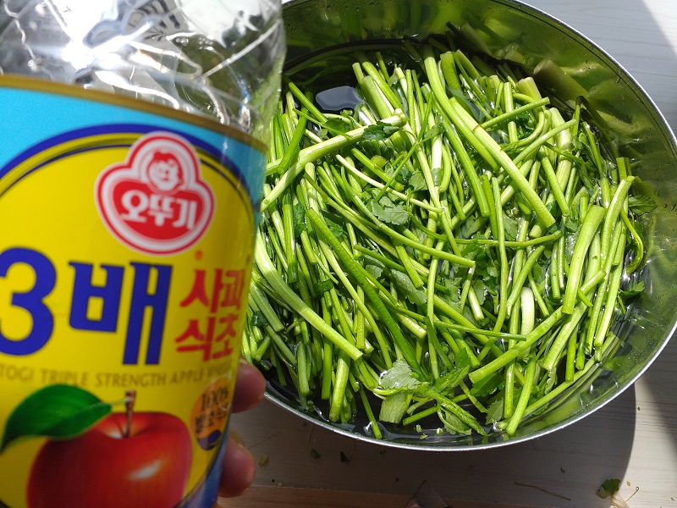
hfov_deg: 67.3
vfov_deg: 53.1
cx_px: 338
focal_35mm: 26
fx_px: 508
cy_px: 254
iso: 40
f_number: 1.9
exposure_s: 1/883
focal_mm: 3.6
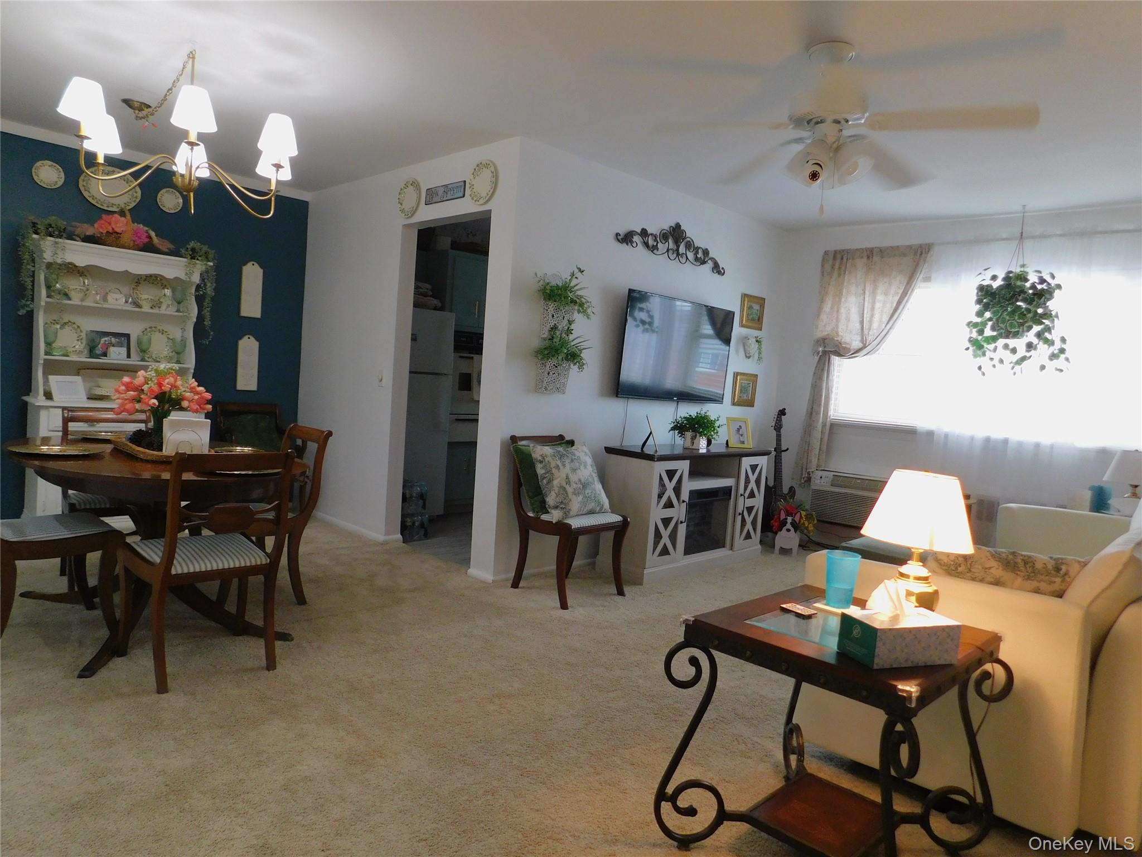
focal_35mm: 23
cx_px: 571
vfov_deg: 58.9
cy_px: 428
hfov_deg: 73.9
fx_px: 759
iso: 220
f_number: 3
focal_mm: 4
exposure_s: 1/30
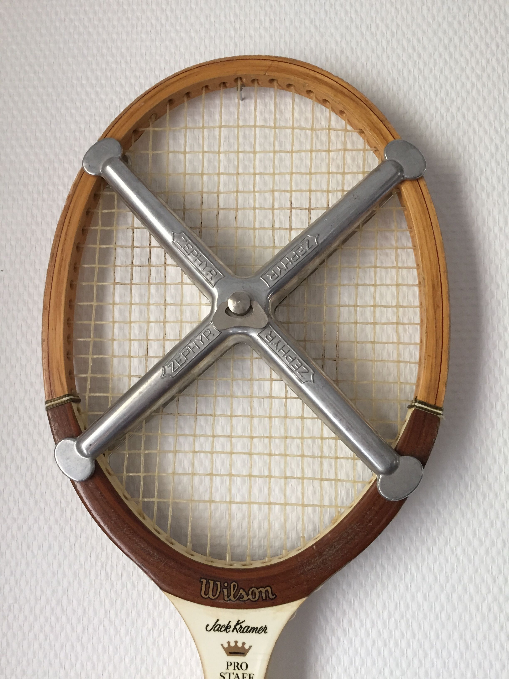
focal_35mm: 29
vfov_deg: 61.7
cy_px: 340
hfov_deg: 48.2
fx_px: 569
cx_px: 254
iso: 160
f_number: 2.2
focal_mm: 4.15
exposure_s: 1/33
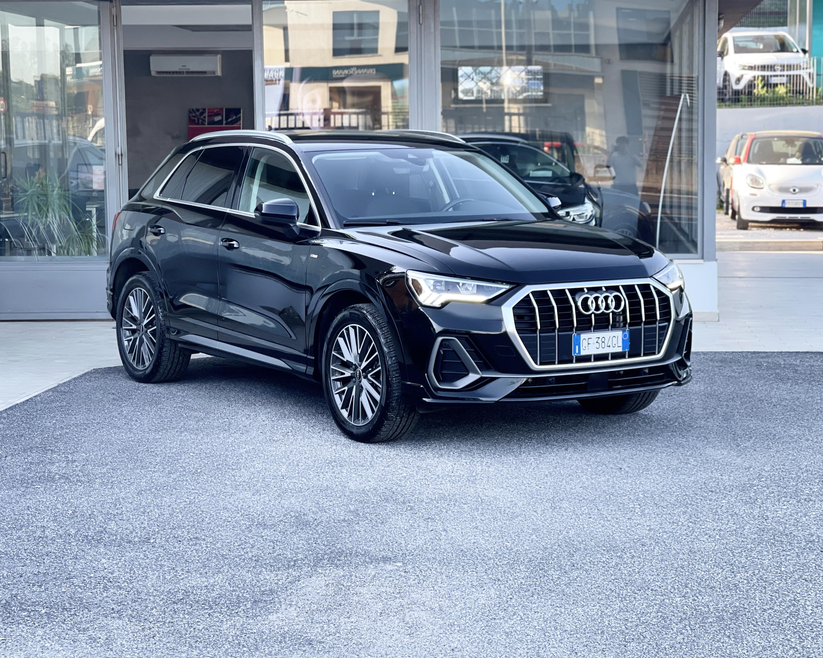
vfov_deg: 22.8
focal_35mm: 67
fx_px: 1632
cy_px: 328
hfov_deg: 28.3
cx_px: 411
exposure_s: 1/121
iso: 50
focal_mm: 7.5
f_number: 2.2
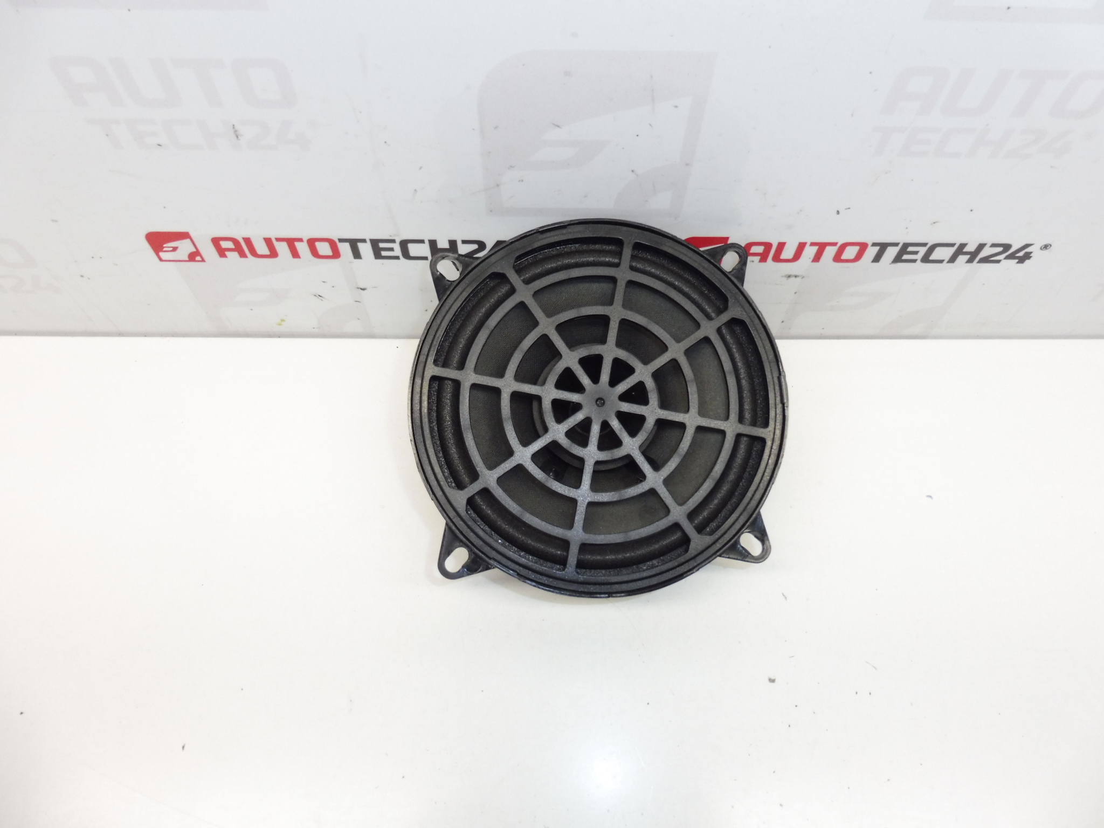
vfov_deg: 56.8
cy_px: 414
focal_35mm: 24
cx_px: 552
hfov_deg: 71.6
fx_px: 765
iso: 200
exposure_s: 1/60
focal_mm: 4.3
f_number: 4
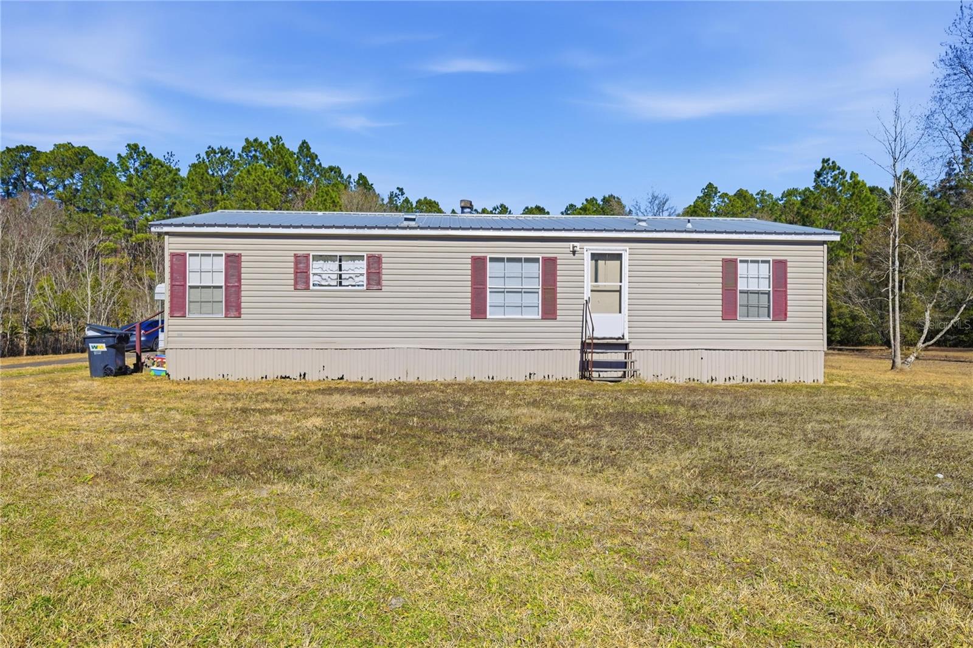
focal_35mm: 24
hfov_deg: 73.8
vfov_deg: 53.1
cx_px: 486
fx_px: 648
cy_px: 324
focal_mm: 24
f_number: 8
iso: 400
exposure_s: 1/32000
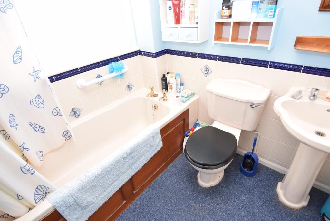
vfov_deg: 67.5
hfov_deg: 90.0
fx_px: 165
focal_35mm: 18
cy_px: 110
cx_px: 165
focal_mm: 12
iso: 400
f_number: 4
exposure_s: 1/60
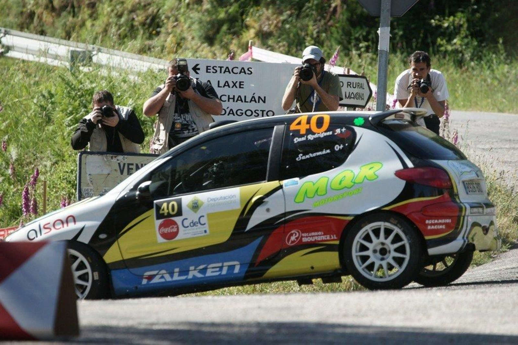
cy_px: 172
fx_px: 5756
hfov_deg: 5.2
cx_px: 259
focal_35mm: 400
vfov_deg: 3.4
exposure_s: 1/1600
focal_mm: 400
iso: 800
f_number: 6.3
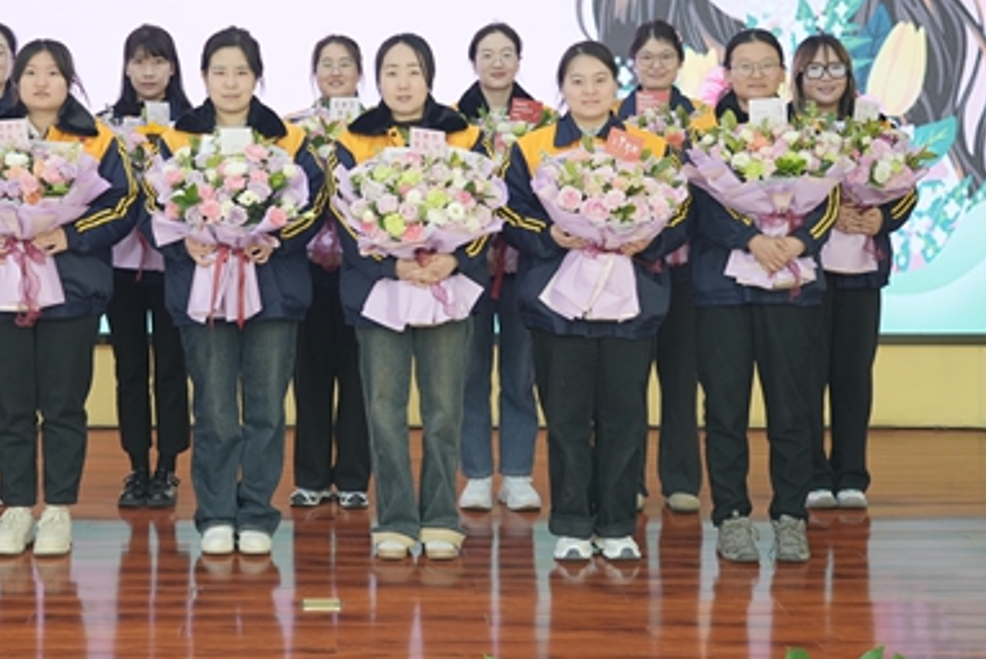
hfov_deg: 27.8
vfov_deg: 18.8
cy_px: 157
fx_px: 1973
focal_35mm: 72
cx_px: 296
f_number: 4
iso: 800
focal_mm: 46
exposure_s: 1/45
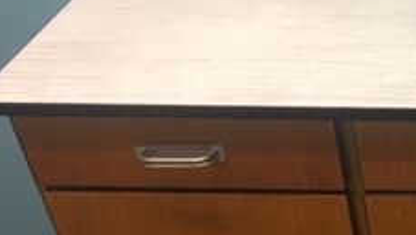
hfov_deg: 21.4
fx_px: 982
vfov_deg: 13.4
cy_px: 235
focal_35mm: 89
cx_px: 555
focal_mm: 4.15
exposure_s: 1/33
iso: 100
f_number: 2.2
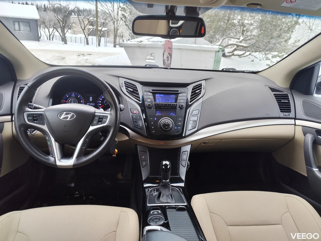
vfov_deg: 58.9
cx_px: 160
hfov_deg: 73.9
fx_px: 213
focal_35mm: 23
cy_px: 120
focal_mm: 6.19
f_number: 1.65
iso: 160
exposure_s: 1/100
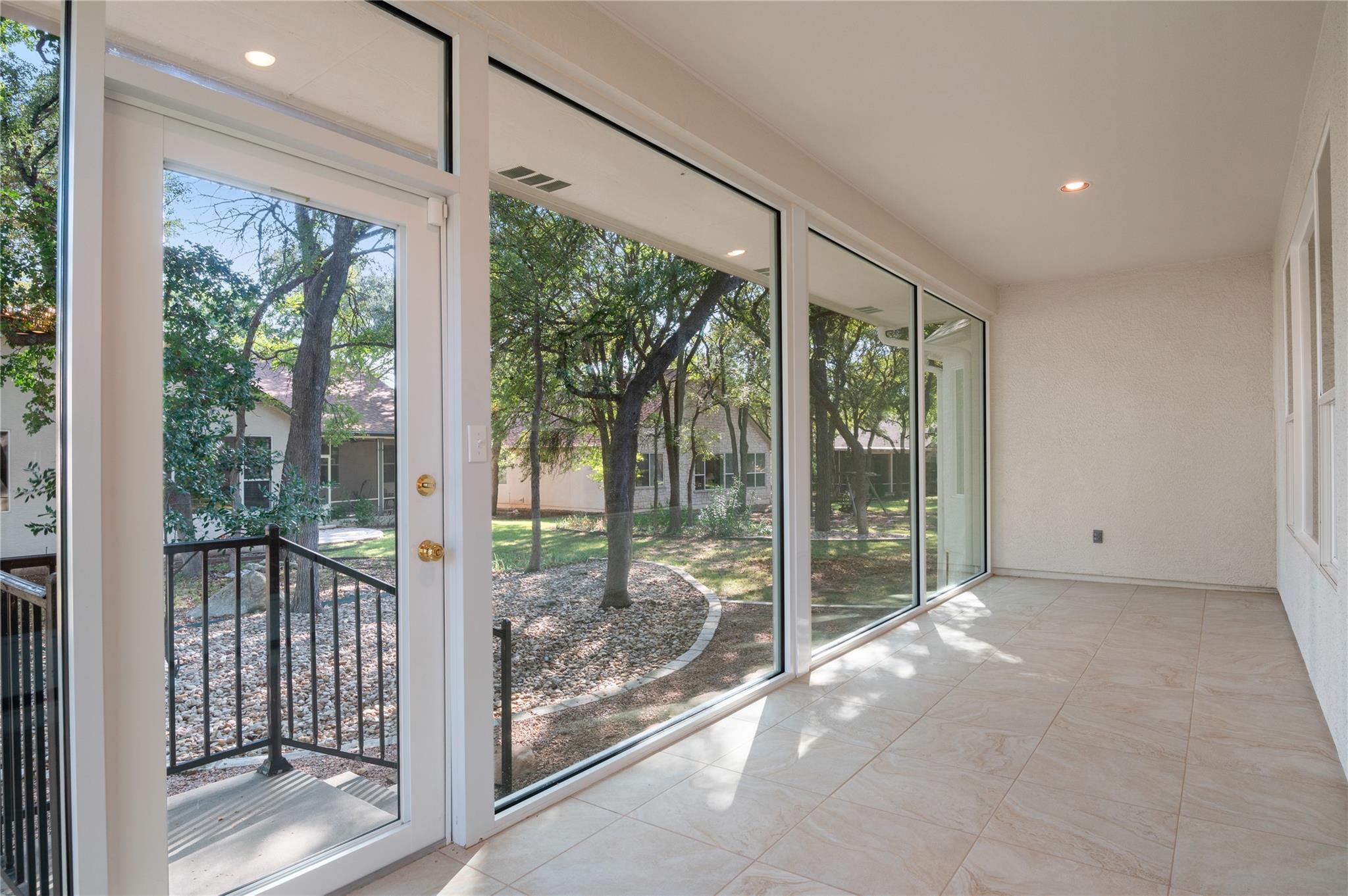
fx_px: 748
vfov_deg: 61.8
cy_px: 448
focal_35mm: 20
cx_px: 674
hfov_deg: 84.0
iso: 500
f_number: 11
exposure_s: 1/4
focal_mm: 20
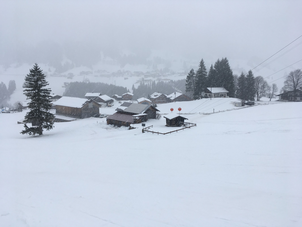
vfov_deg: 48.2
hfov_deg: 61.7
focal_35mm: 29
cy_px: 114
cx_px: 151
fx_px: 253
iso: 25
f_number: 2.2
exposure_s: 1/112
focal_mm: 4.15
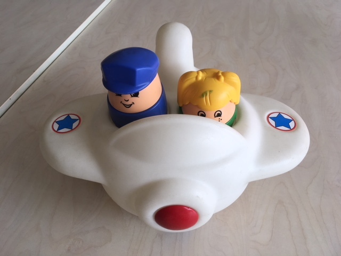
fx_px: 286
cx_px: 170
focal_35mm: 29
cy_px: 128
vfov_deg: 48.2
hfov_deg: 61.7
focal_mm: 4.15
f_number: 2.2
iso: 32
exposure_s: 1/100
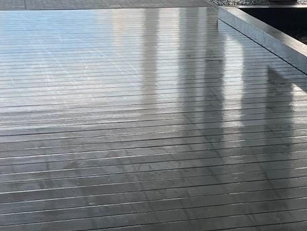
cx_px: 275
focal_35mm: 89
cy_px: -44
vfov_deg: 16.0
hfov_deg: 21.5
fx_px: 790
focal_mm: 5.7
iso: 50
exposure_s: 1/763
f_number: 1.5
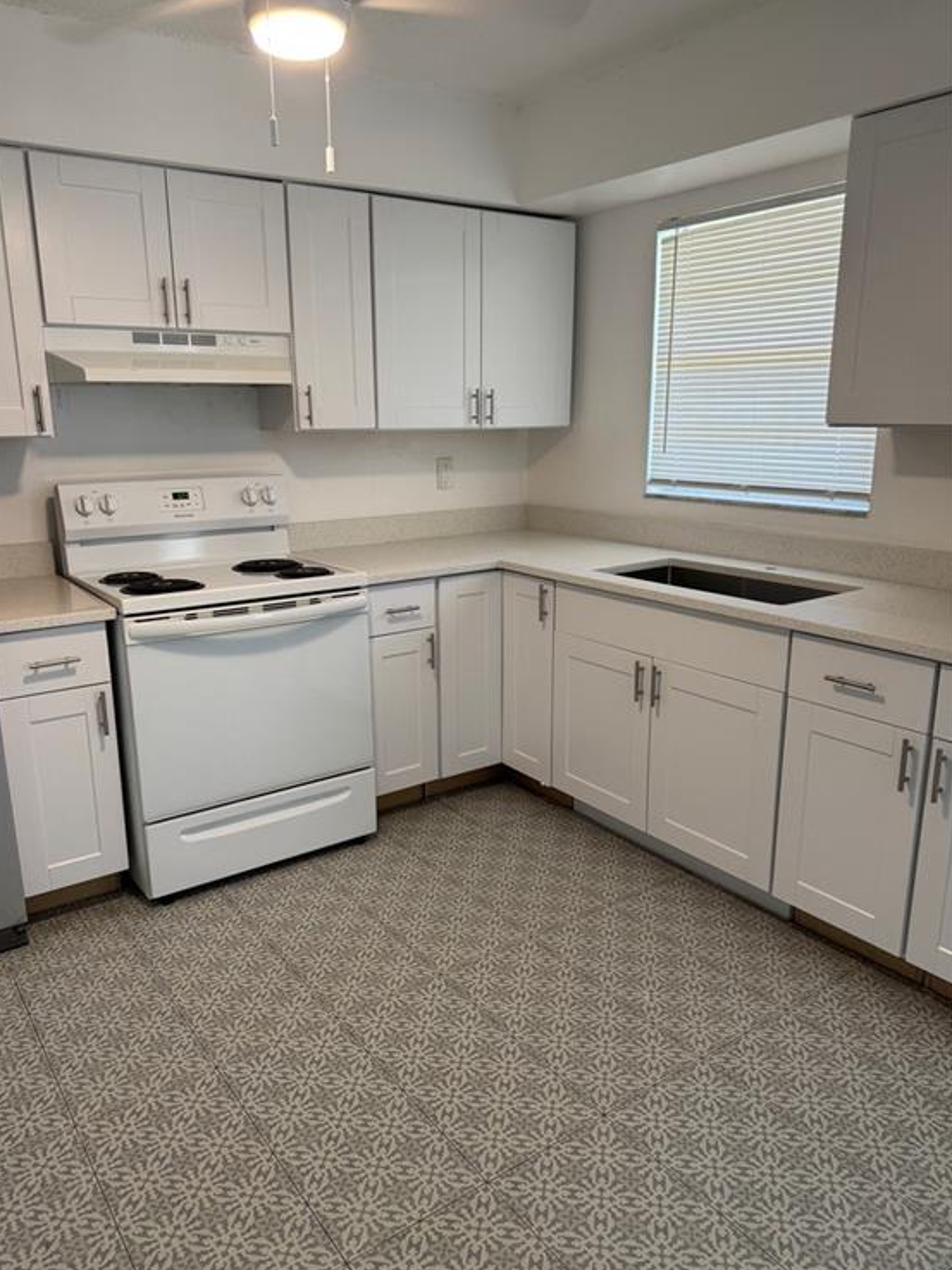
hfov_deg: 54.9
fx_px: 916
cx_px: 461
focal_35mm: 25
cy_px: 644
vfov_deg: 69.4
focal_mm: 6.76
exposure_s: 1/120
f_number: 1.78
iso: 125
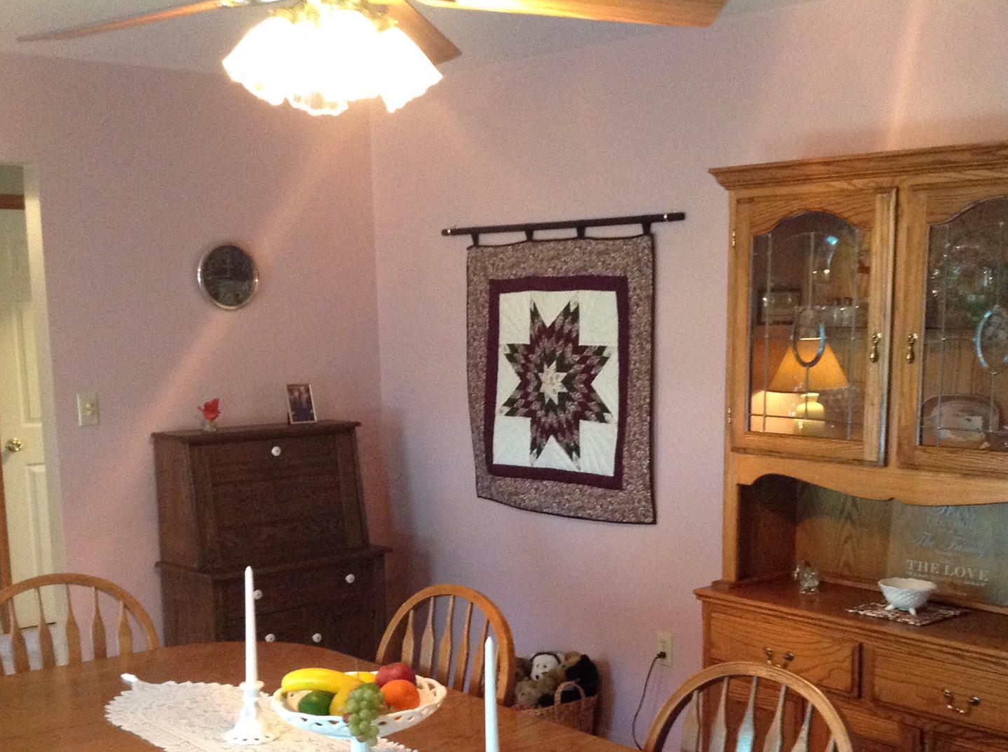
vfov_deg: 28.7
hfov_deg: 38.2
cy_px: 535
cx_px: 539
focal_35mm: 50
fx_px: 1453
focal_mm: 4.28
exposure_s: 1/15
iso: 400
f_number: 2.4
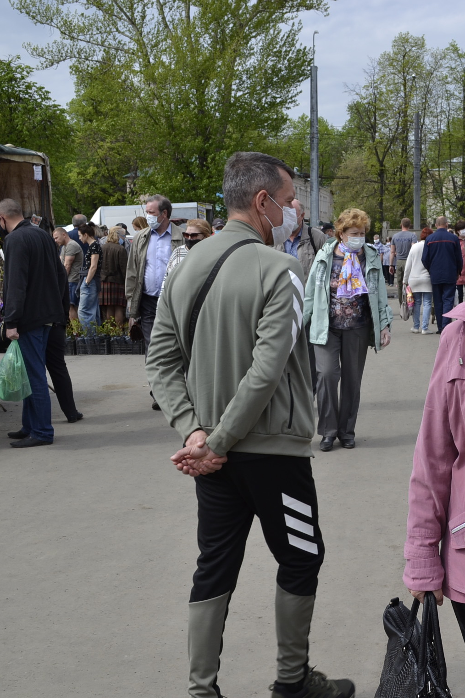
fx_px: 969
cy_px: 349
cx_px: 402
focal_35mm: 50
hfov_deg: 26.3
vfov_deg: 39.6
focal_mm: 22
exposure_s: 1/250
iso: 100
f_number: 8
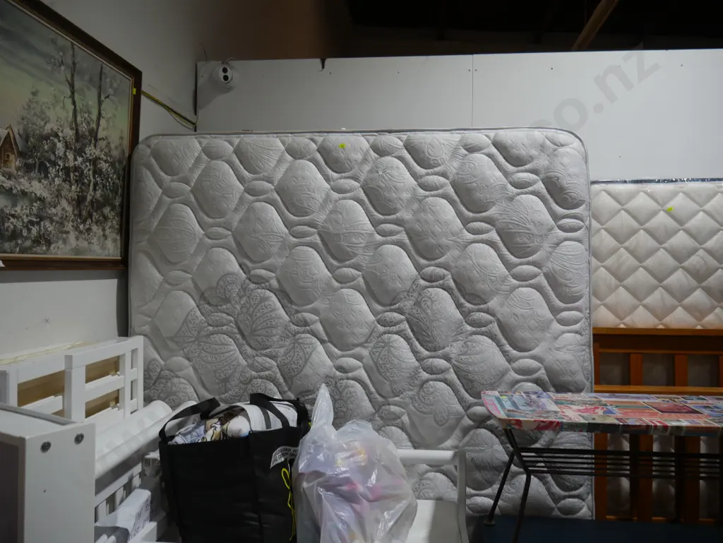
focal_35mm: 28
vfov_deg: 49.8
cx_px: 362
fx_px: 585
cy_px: 272
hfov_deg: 63.4
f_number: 3.5
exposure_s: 1/125
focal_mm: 14
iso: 200
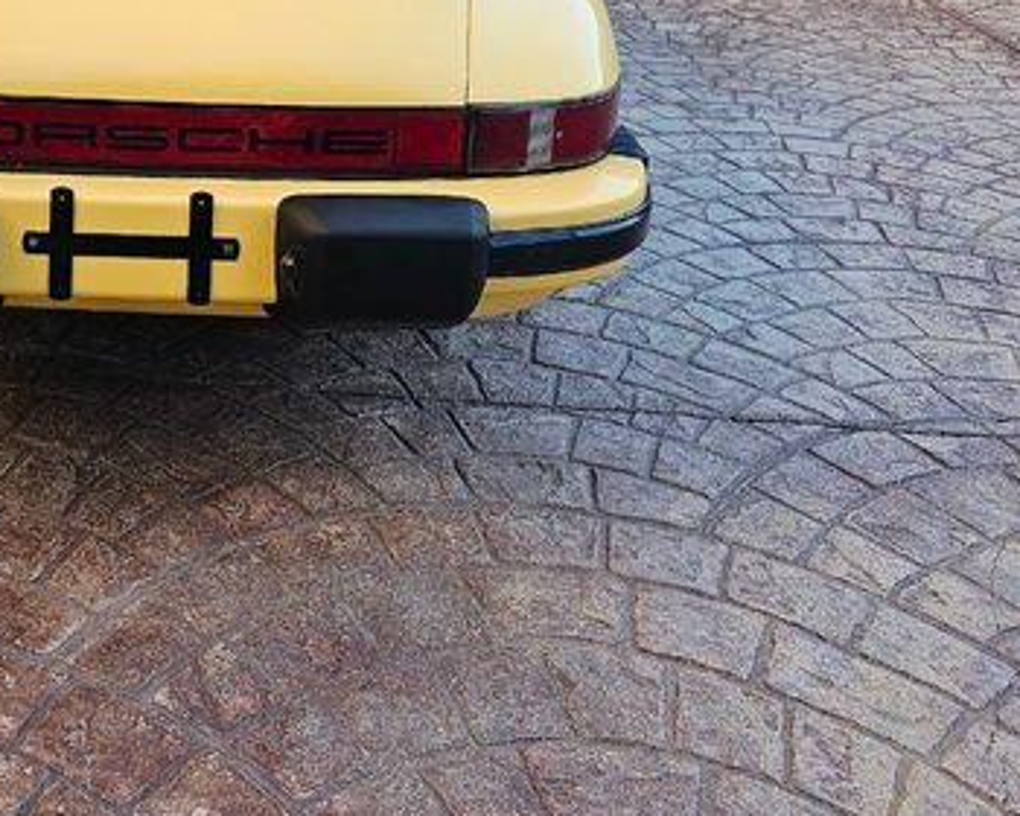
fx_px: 1238
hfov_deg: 42.6
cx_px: 189
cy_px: 128
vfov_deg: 35.0
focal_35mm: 41
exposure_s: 1/207
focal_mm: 6.3
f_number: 1.7
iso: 50
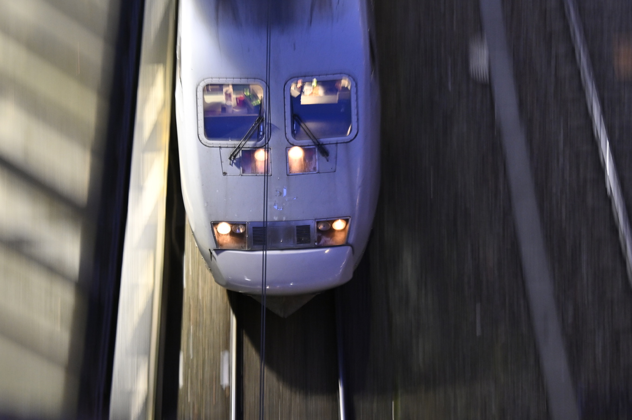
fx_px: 1474
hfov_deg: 24.2
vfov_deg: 16.2
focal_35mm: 84
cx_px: 316
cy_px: 210
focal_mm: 56
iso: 1250
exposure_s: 1/8
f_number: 5.6
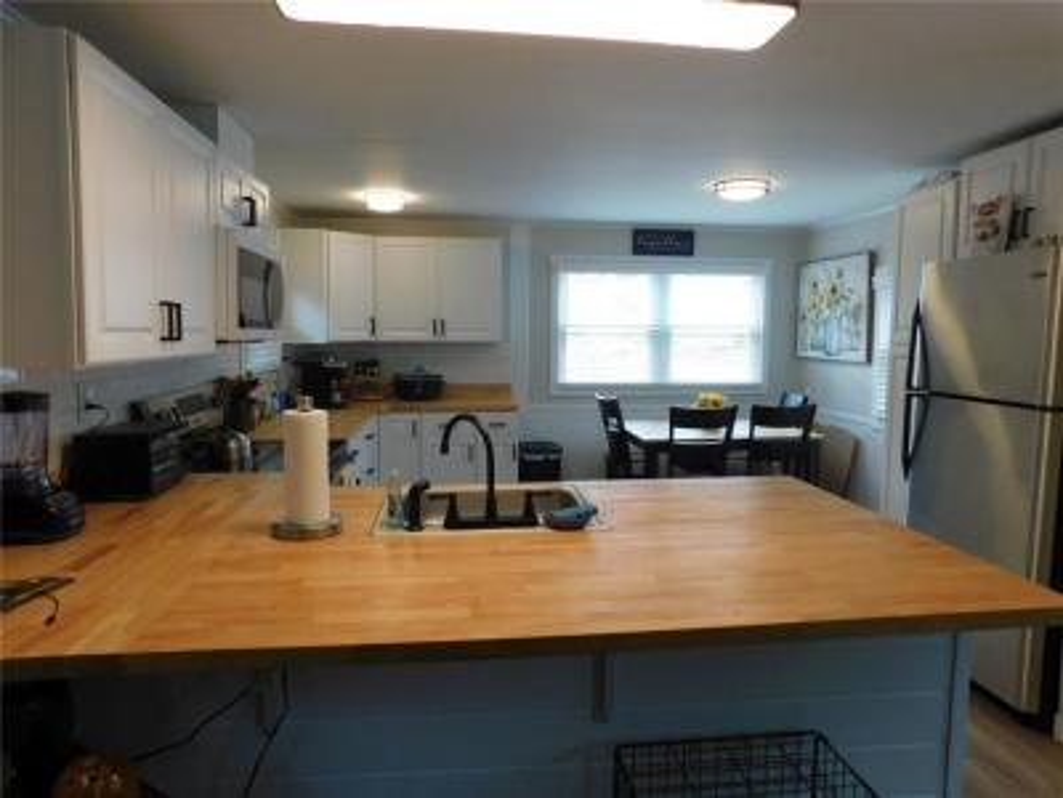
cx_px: 532
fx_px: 706
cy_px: 399
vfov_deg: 58.9
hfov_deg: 73.9
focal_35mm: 23
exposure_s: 1/80
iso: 125
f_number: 3
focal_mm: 4
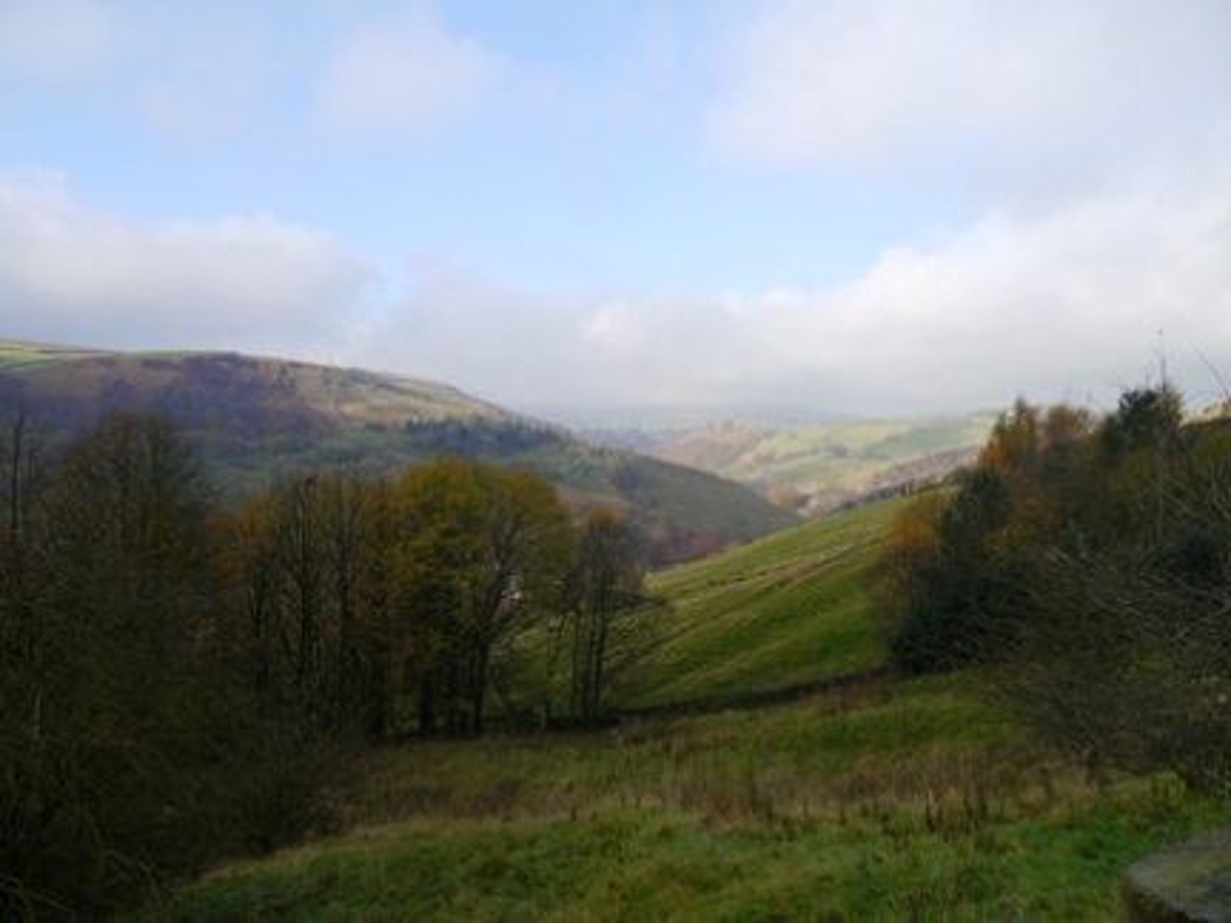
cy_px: 462
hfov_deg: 63.4
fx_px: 996
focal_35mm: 28
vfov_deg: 49.7
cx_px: 616
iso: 160
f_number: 5.6
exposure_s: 1/320
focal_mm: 14
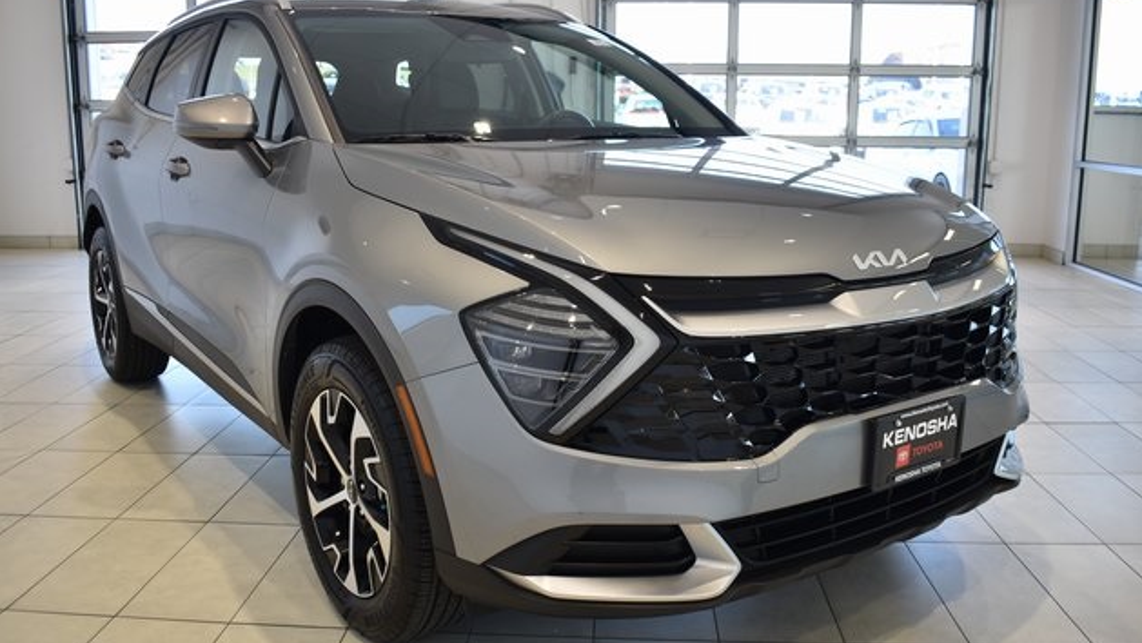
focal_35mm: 32
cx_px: 566
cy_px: 304
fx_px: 969
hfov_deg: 61.0
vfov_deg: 36.7
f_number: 3.8
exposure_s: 1/40
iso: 100
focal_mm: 20
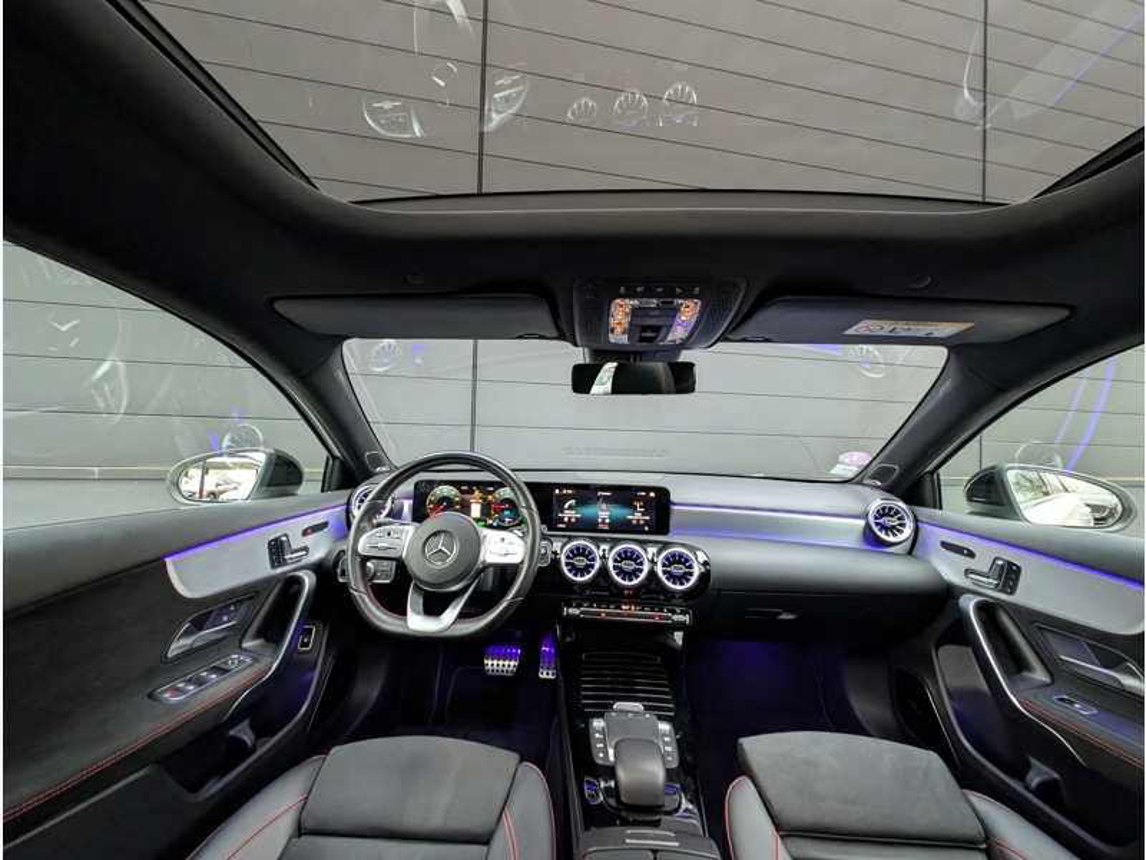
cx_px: 573
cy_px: 430
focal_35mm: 12
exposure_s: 1/25
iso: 298
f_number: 1.95
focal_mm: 2.23
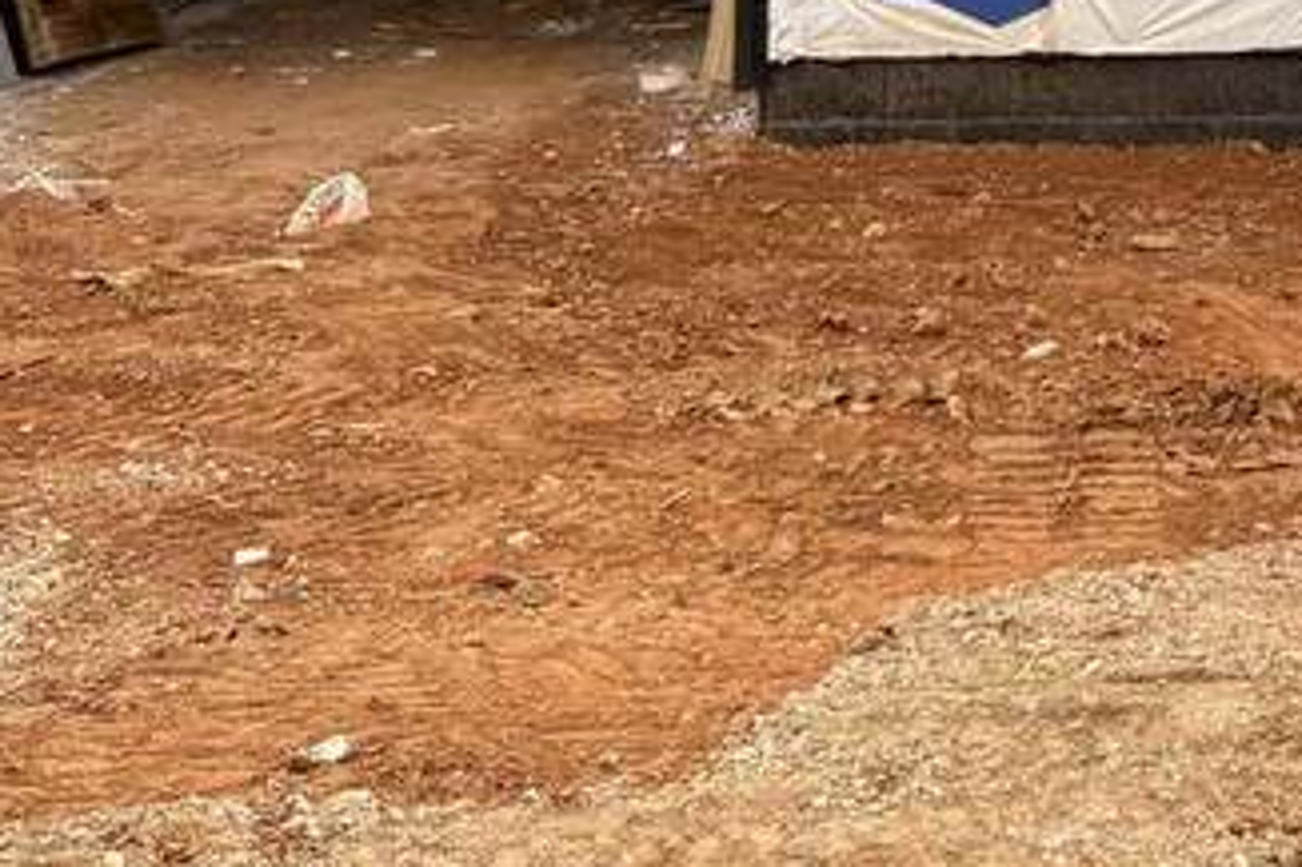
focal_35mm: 98
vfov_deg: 12.8
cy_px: -663
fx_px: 3542
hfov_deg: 19.4
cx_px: 1649
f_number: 1.78
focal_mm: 6.76
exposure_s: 1/376
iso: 100
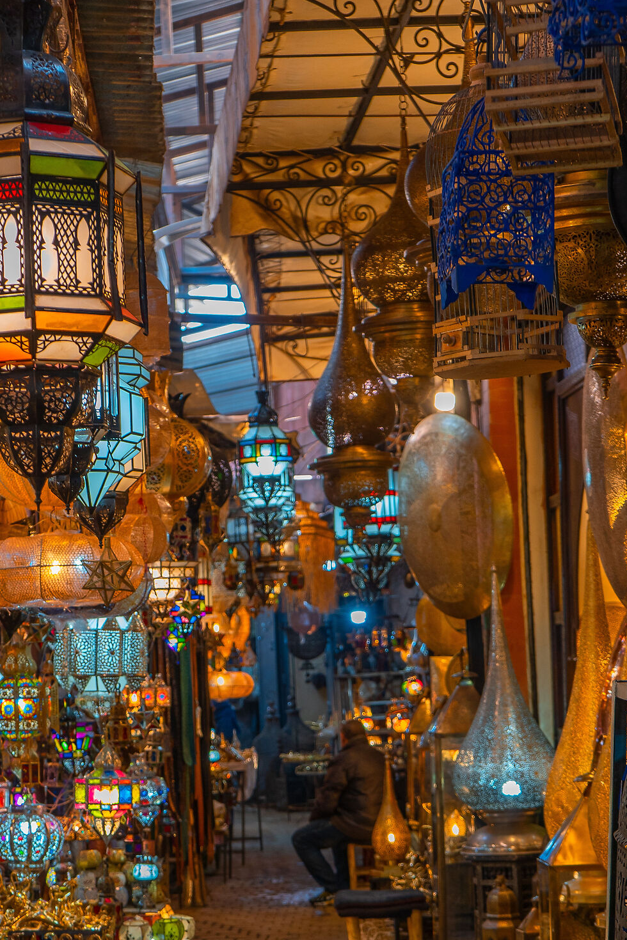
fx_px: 2090
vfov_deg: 25.1
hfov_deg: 17.1
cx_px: 271
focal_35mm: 80
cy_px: 684
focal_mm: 49
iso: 500
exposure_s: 1/50
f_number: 4.5
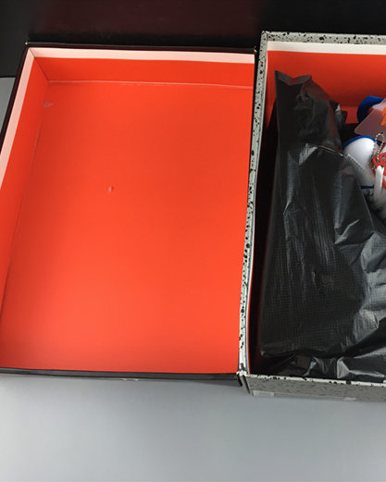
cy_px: 240
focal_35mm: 38
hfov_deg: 38.5
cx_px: 272
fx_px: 542
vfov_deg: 47.9
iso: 32
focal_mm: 4.15
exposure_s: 1/33
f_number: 2.2
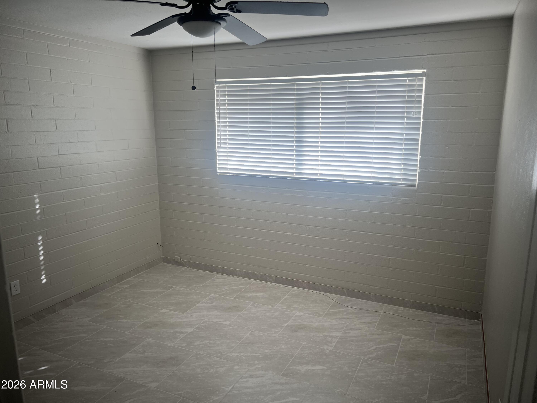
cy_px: 202
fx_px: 403
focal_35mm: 26
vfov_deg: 53.1
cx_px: 268
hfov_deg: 67.3
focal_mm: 5.7
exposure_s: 1/120
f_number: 1.5
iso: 40
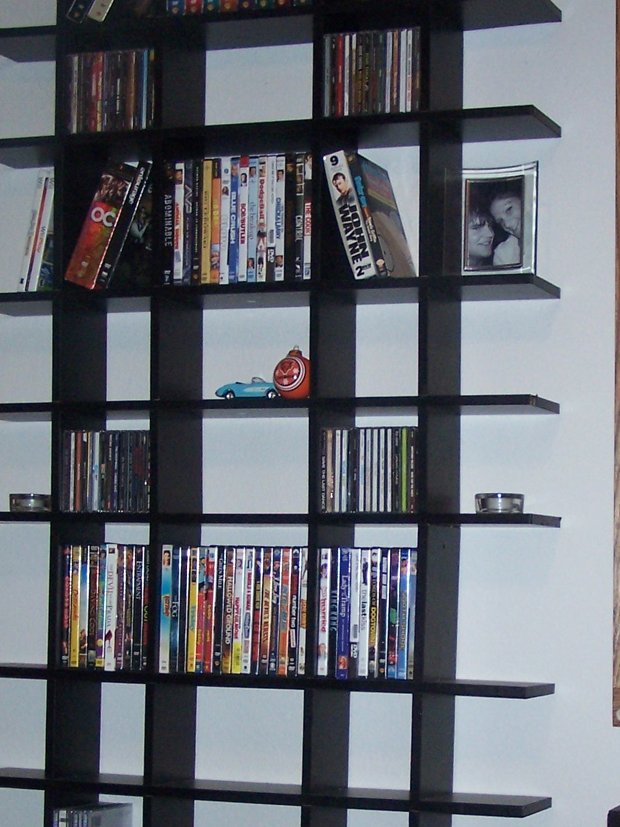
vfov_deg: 23.5
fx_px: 1982
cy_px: 554
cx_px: 504
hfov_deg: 17.6
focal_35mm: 83
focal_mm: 7.1
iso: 140
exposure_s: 1/60
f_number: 2.9
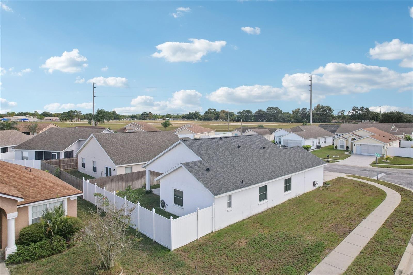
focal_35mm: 22
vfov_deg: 57.2
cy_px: 138
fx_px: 252
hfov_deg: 78.6
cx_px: 206
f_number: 2.8
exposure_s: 1/1600
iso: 100
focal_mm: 8.4
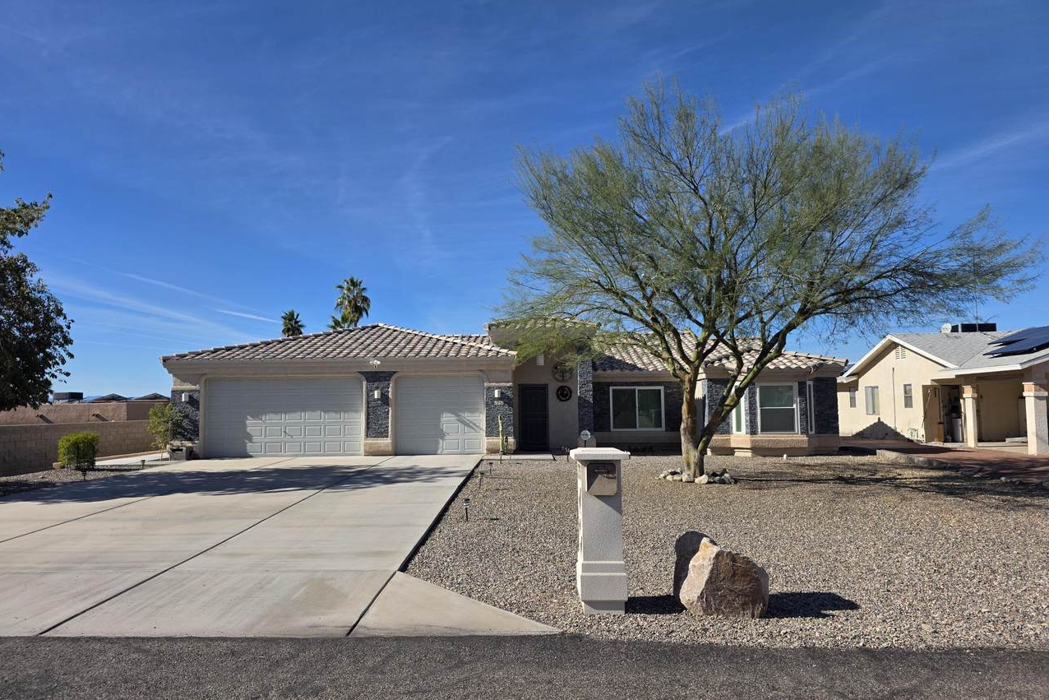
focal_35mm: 24
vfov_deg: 53.1
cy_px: 351
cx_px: 524
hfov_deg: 73.7
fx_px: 699
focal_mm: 6.3
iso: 80
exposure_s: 1/7944
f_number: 1.7
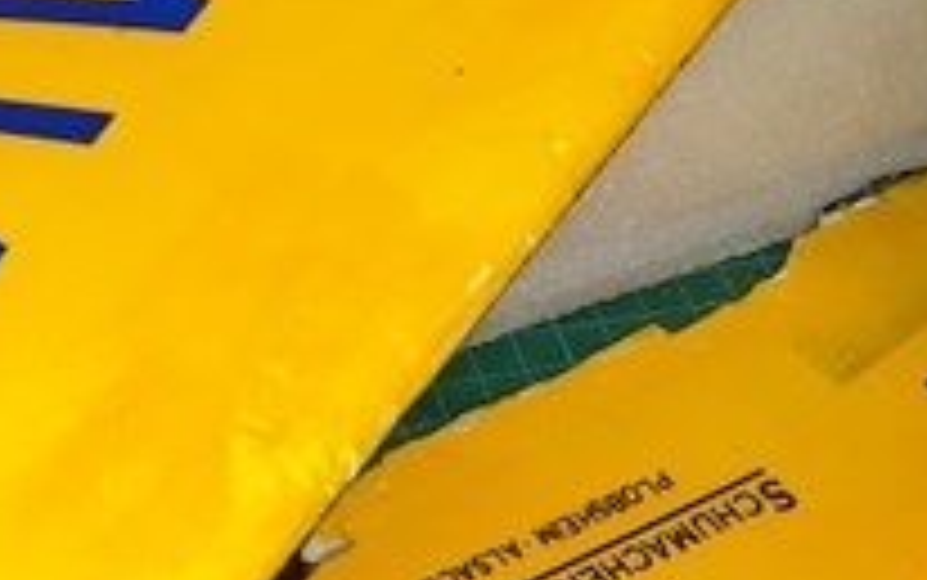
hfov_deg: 18.2
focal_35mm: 111
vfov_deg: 11.3
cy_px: -333
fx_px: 2806
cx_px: -40
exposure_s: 1/40
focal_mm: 3.6
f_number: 1.9
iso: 40
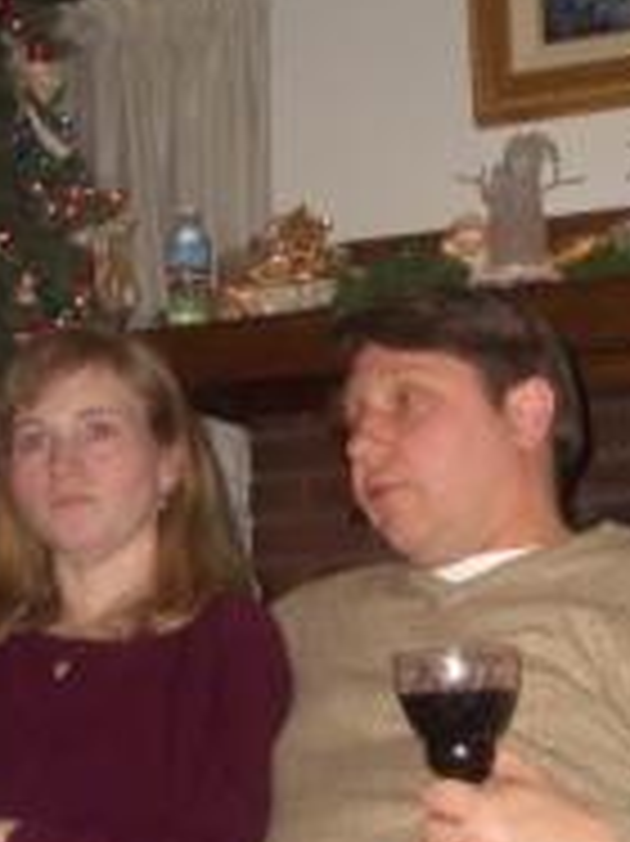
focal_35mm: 84
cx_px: 410
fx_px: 2041
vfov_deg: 23.2
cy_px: 549
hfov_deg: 17.5
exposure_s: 1/60
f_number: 2.6
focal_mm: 5.8
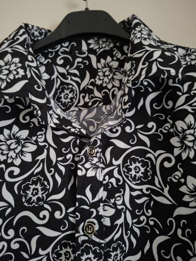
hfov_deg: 58.9
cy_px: 130
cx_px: 98
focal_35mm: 23
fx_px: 174
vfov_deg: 73.9
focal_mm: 5.54
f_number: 1.8
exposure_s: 1/25
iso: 800
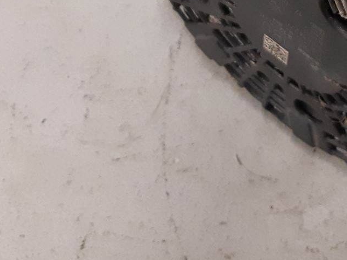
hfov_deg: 22.5
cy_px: -102
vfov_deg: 16.4
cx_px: 338
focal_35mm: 84
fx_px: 842
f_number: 1.7
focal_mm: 3.93
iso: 250
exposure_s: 1/50
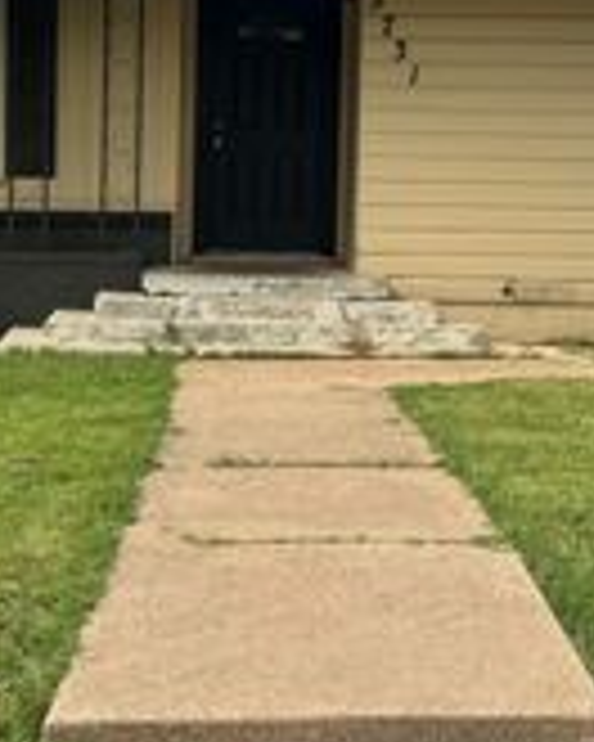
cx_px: 248
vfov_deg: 26.5
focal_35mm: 71
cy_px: 218
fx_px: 1560
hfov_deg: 21.5
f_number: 1.78
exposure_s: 1/4950
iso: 80
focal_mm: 6.76
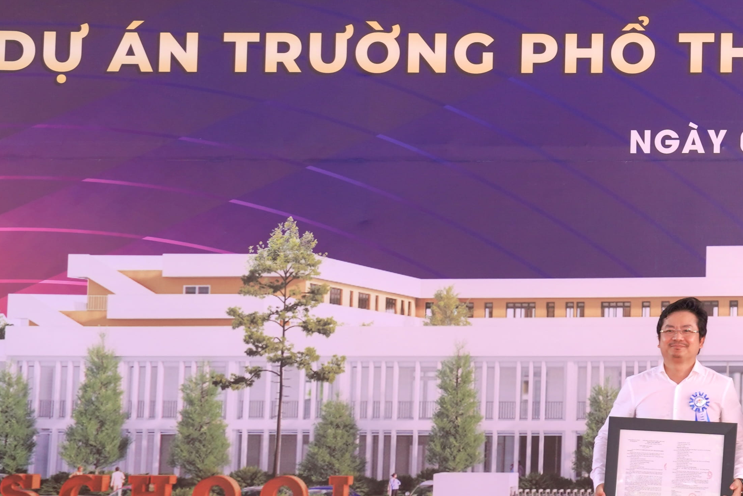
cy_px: 178
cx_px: 891
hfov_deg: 16.4
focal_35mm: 120
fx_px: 2477
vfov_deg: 11.4
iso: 250
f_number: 5
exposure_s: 1/160
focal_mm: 44
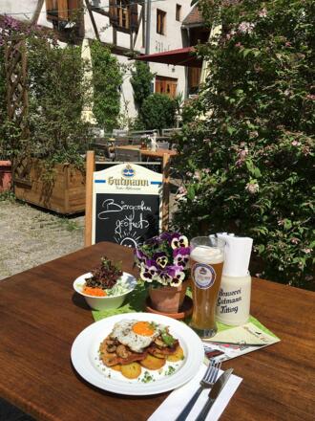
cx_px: 158
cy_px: 210
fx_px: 352
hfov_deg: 48.2
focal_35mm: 29
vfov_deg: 61.7
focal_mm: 4.15
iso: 25
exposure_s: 1/3344
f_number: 2.2
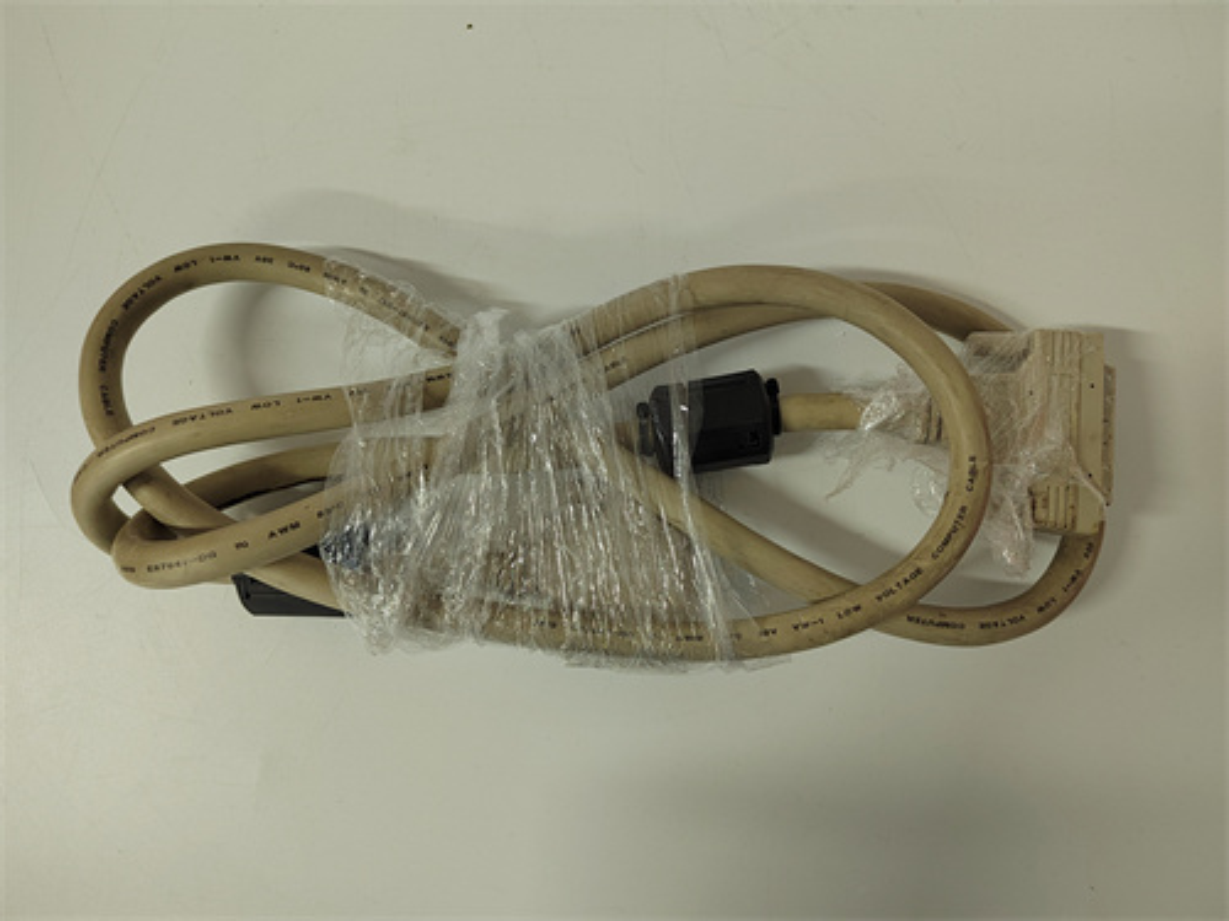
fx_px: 817
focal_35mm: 23
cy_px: 460
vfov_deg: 58.9
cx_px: 614
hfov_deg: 73.9
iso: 1769
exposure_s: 1/100
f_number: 1.9
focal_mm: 5.52
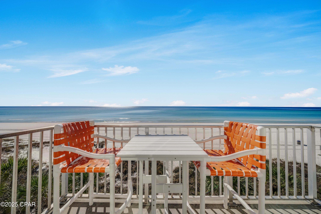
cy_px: 107
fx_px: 107
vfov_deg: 90.0
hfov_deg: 112.6
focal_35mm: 12
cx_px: 160
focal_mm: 12
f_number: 5.6
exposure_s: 1/3200
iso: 100
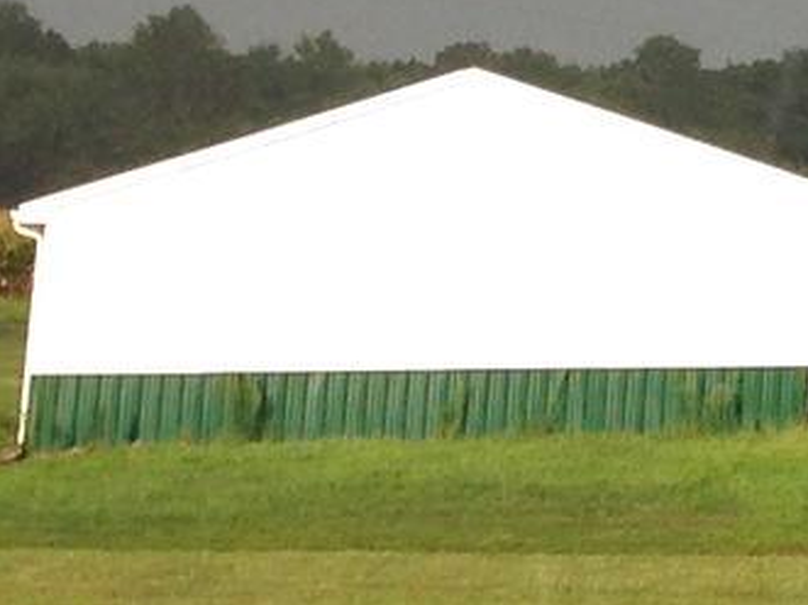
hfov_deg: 8.9
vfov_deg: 7.0
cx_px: 1870
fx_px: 4760
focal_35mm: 204
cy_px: -654
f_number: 2.4
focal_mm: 4.12
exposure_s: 1/889
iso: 50
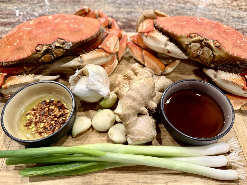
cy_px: 92
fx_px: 171
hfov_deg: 71.6
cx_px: 124
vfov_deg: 56.8
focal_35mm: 24
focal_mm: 6.76
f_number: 1.78
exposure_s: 1/60
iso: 320
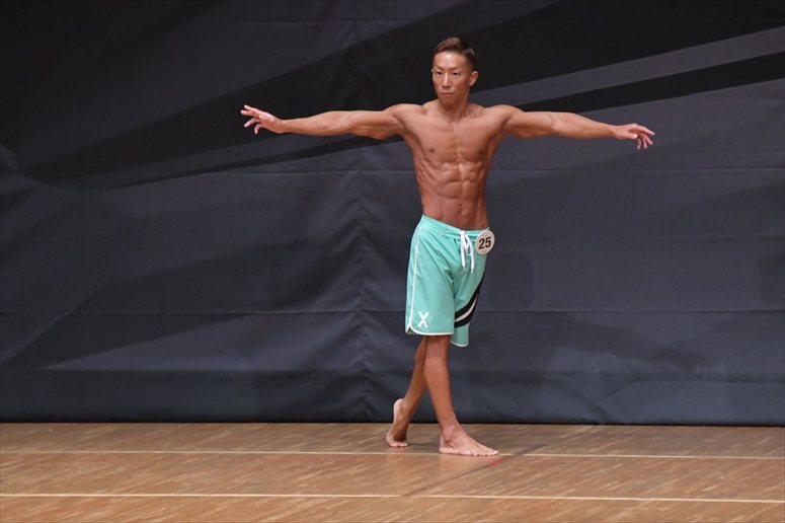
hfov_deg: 6.5
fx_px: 6865
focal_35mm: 315
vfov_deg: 4.4
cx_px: 392
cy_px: 262
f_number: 5.6
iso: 6400
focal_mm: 210
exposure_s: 1/400
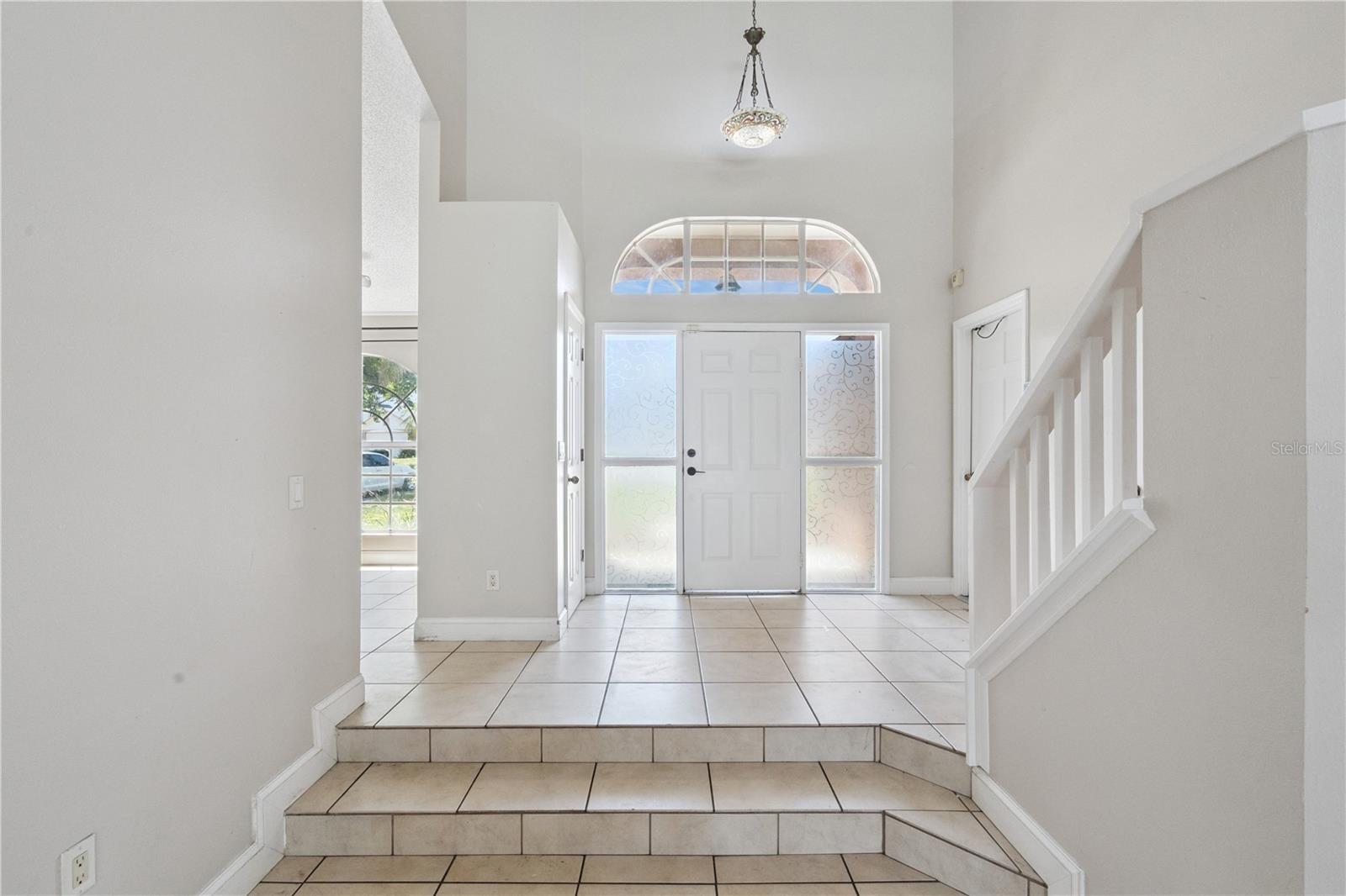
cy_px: 448
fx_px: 598
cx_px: 673
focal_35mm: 16
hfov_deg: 96.7
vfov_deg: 73.7
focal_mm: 16
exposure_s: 1/320
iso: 2500
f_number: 10
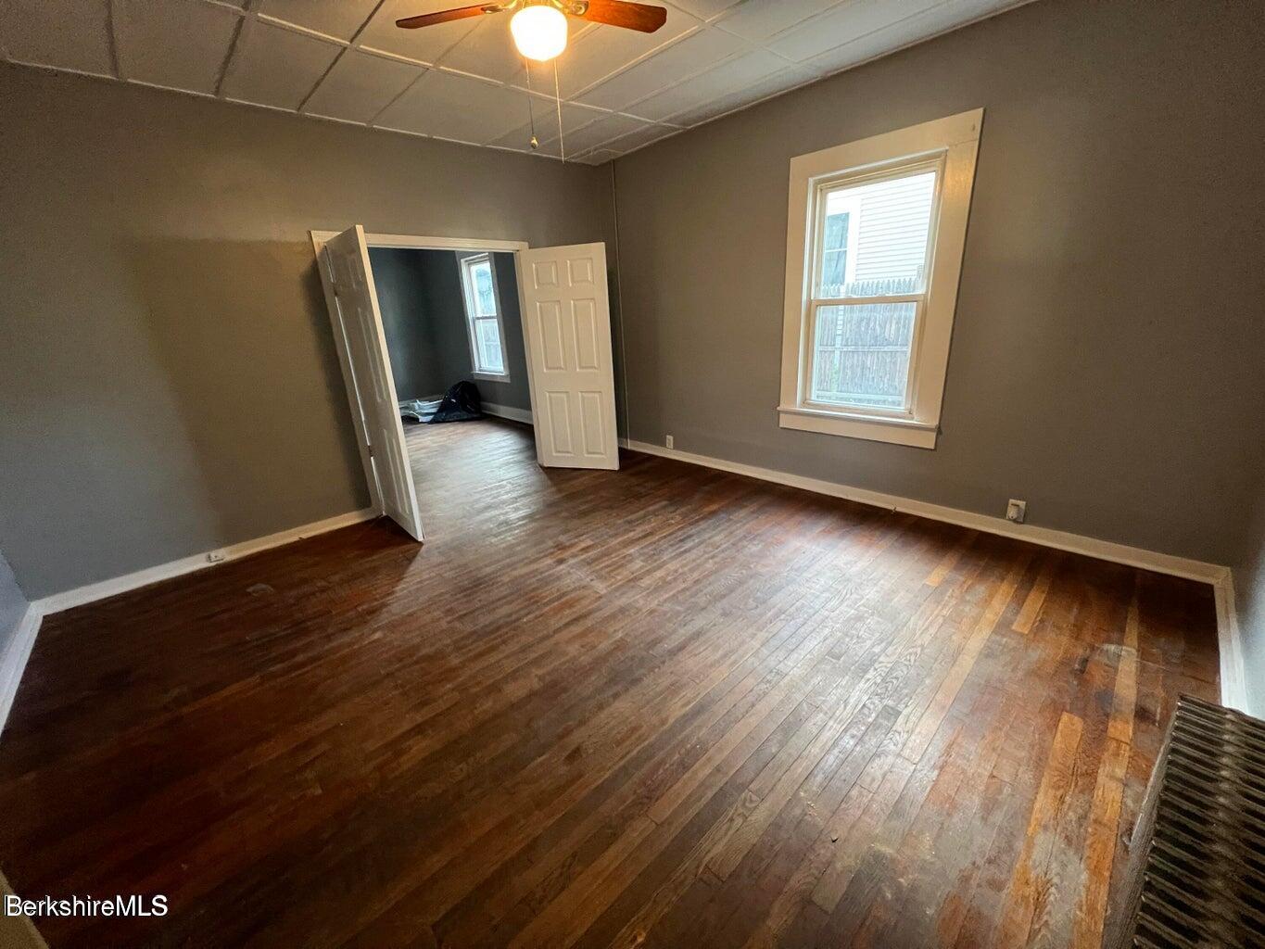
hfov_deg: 106.2
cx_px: 632
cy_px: 474
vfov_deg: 89.9
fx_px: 475
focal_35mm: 13
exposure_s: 1/60
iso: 500
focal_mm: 1.57
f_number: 1.8
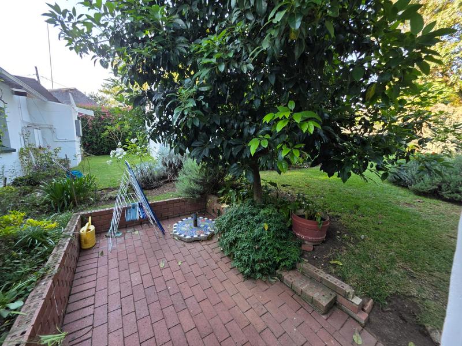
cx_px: 231
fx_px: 174
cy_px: 173
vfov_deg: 89.9
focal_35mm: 13
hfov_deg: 106.2
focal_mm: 2.2
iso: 40
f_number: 1.9
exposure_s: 1/100
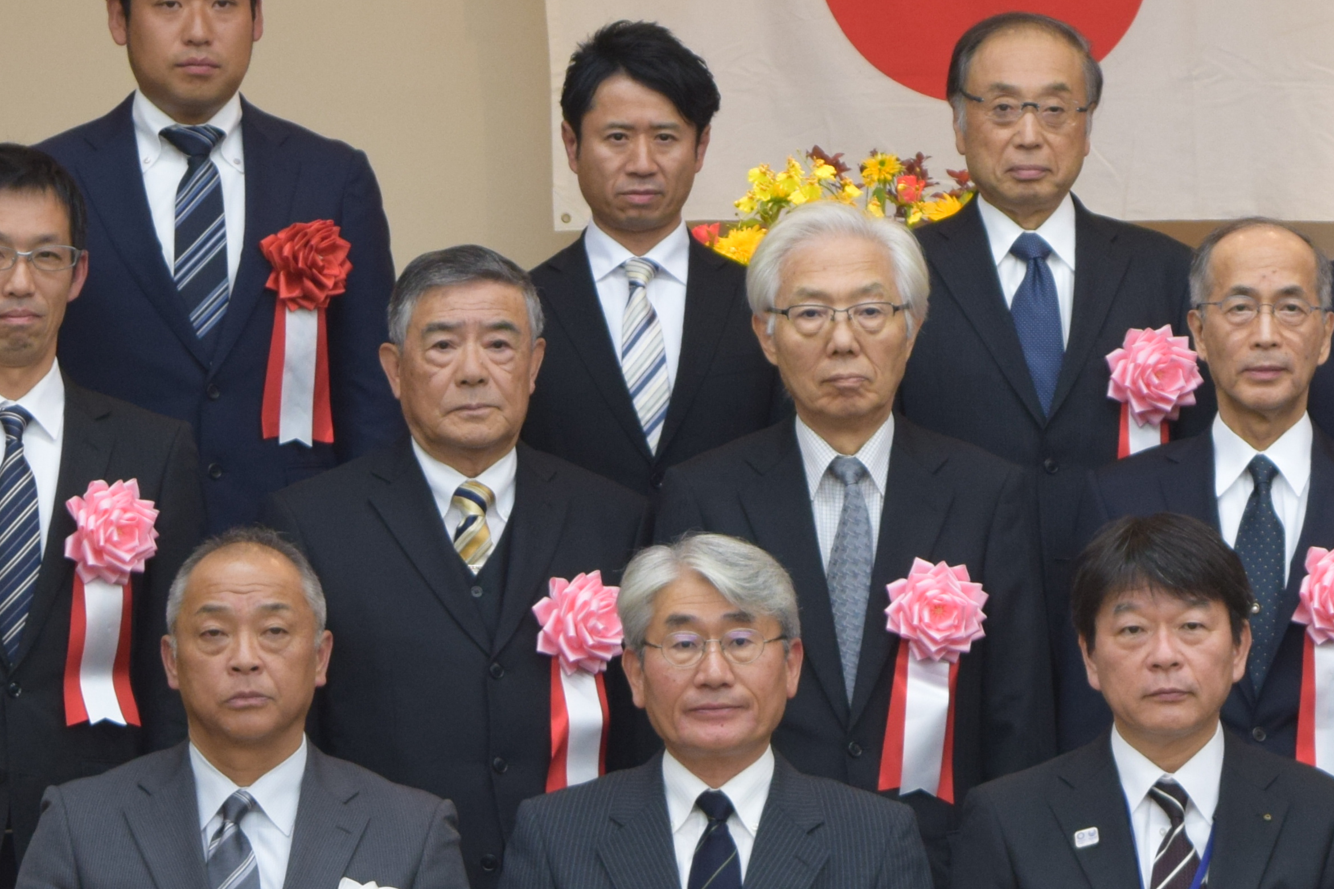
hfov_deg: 9.6
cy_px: 414
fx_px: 7829
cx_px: 1504
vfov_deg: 6.5
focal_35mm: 211
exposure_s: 1/30
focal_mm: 55
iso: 640
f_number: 5.6
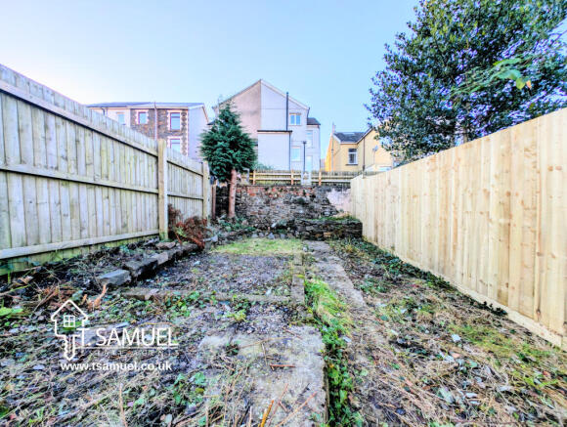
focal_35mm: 12
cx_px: 284
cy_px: 214
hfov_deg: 110.4
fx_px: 197
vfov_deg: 94.7
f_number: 1.95
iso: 37
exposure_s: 1/864
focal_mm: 2.23
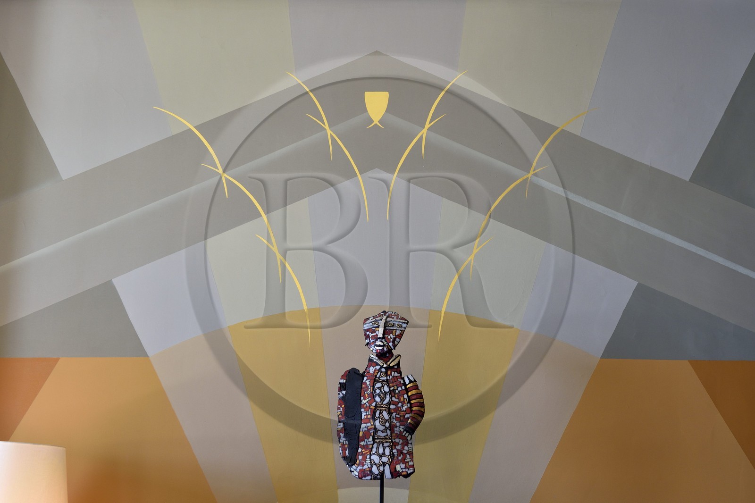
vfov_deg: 26.0
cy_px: 252
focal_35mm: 52
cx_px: 378
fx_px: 1090
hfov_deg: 38.2
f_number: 5.6
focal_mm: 52
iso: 800
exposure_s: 1/100
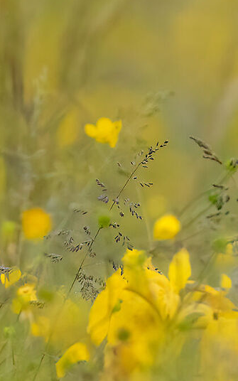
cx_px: 761
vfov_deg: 0.7
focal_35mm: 2963
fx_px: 30750
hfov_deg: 0.4
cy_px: 201
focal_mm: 433
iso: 3200
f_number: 6.3
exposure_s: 1/1000
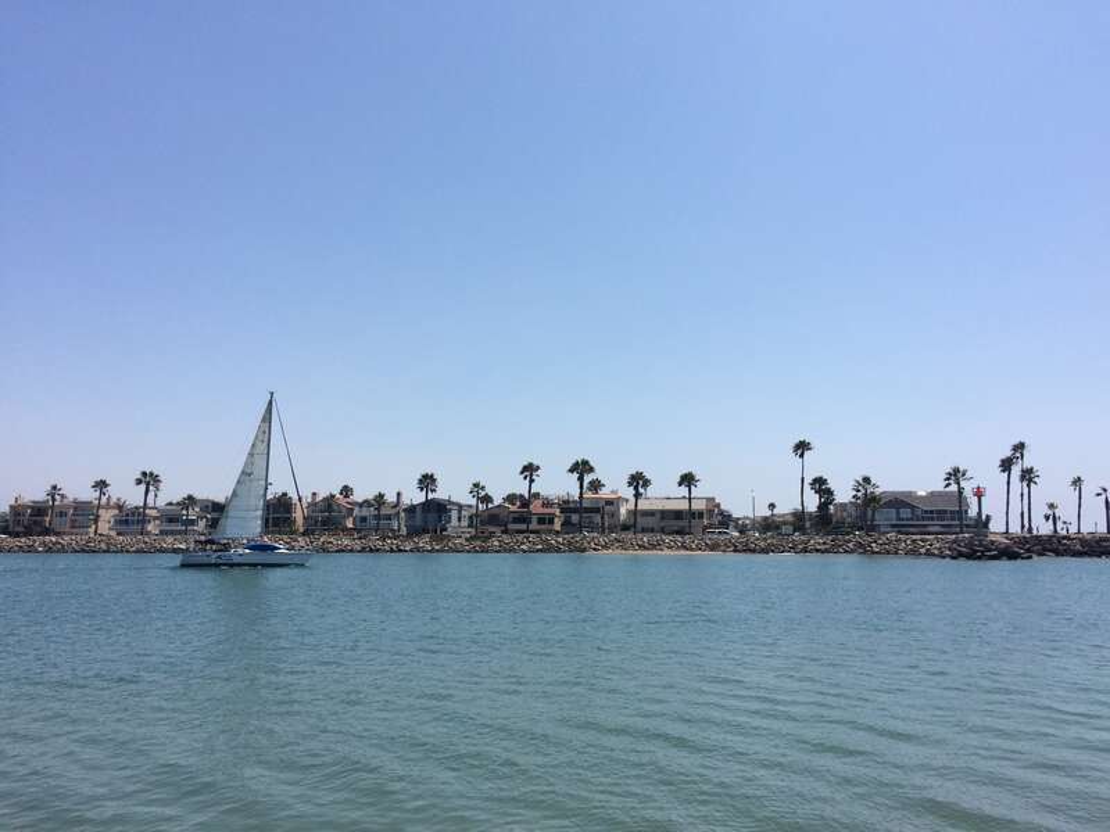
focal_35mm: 29
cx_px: 555
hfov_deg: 61.7
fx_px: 930
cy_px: 416
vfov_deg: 48.2
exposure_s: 1/3731
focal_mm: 4.15
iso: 32
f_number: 2.2
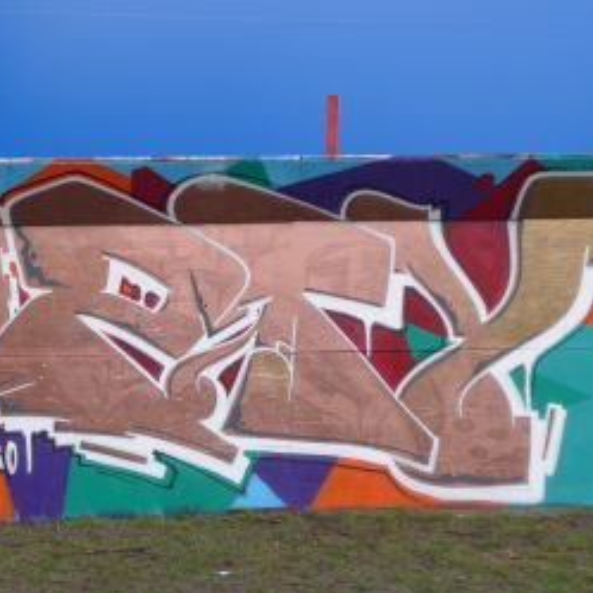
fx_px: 1240
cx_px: 114
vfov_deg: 26.8
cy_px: 389
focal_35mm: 64
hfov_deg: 26.4
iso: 80
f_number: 2.4
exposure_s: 1/100
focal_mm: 7.5
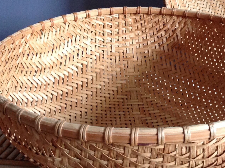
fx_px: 461
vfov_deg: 20.4
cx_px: 178
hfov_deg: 26.9
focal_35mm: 71
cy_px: 27
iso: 160
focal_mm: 4.28
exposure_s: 1/15
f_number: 2.4
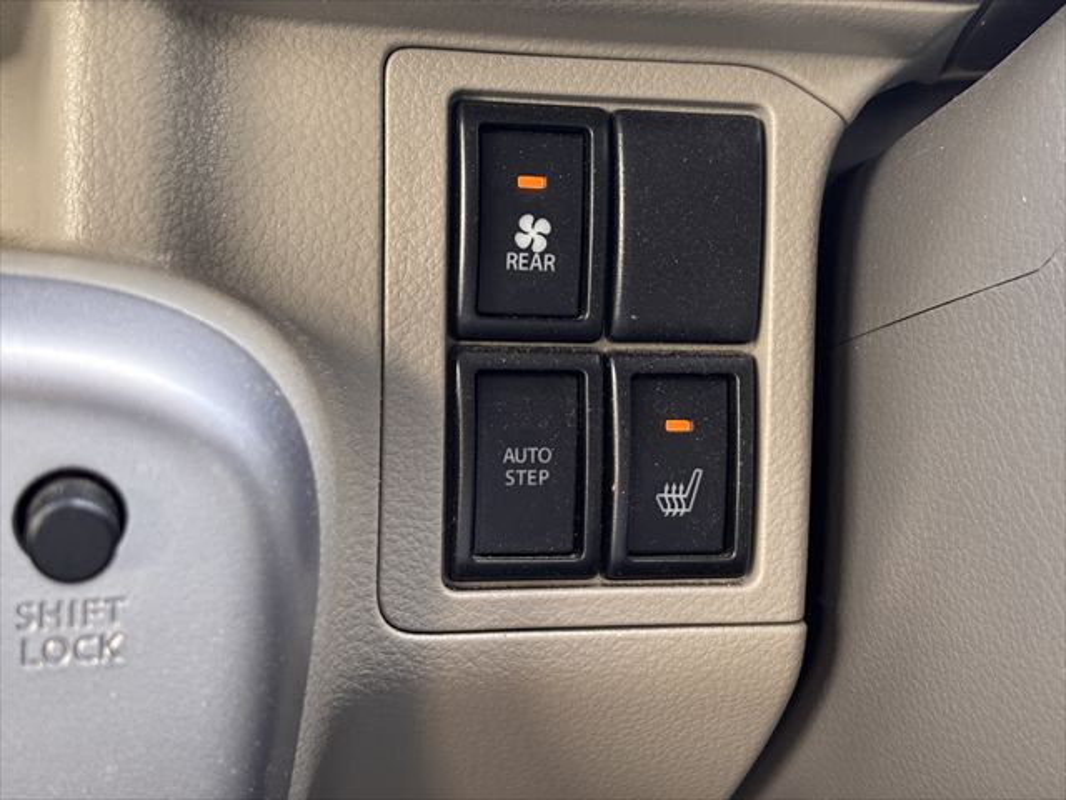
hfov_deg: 36.8
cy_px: 400
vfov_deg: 28.0
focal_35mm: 52
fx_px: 1601
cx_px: 533
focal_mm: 5.96
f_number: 1.6
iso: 100
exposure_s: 1/60
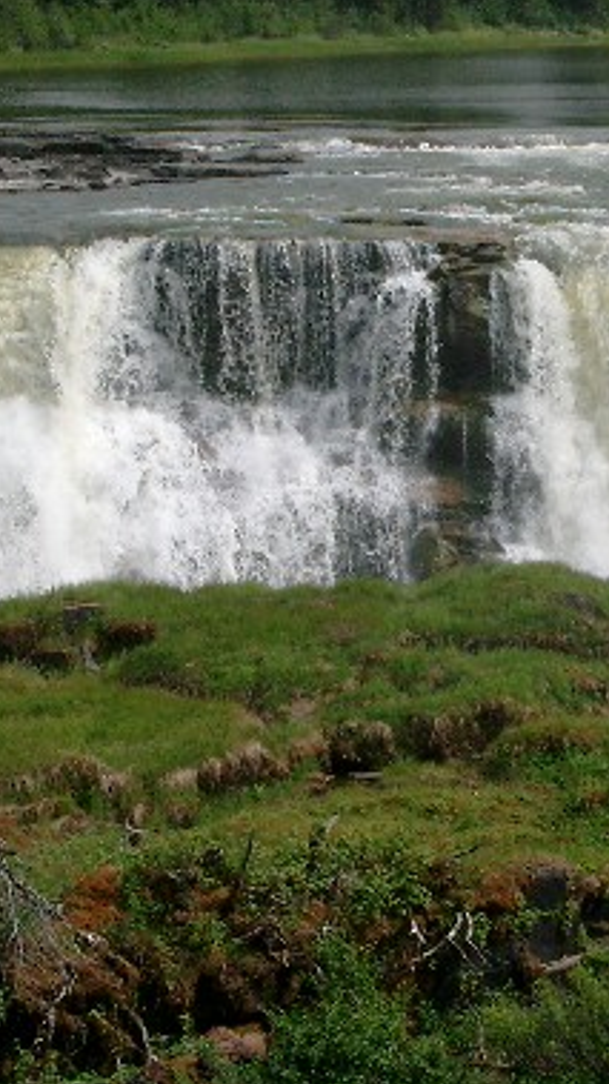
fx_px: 3275
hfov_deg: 10.6
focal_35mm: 114
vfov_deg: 18.8
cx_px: 566
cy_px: 426
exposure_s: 1/800
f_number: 6.5
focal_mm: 12.6
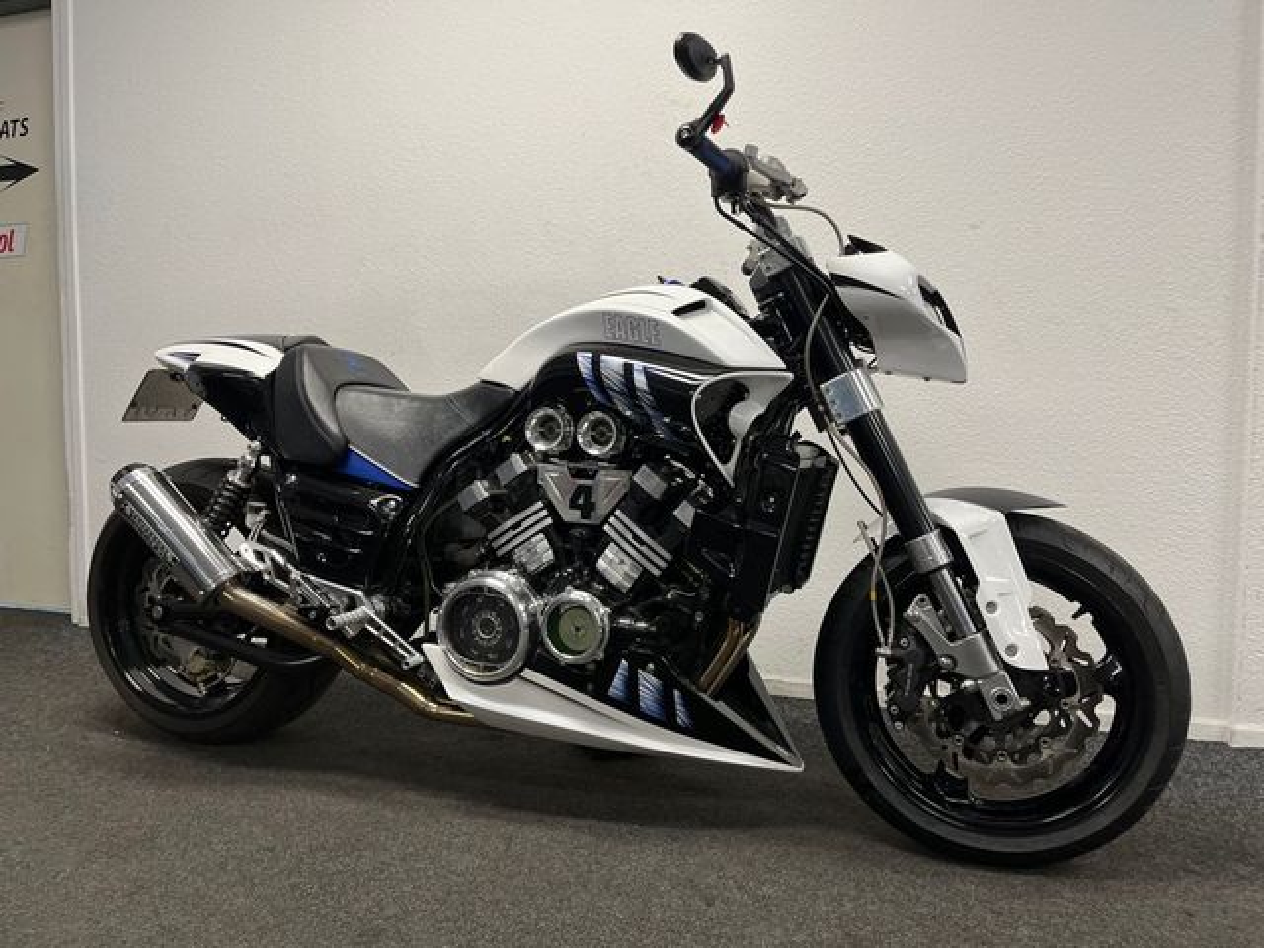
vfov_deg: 53.1
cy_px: 474
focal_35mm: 26
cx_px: 632
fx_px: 949
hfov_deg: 67.3
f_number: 1.6
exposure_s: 1/100
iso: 125
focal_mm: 5.1
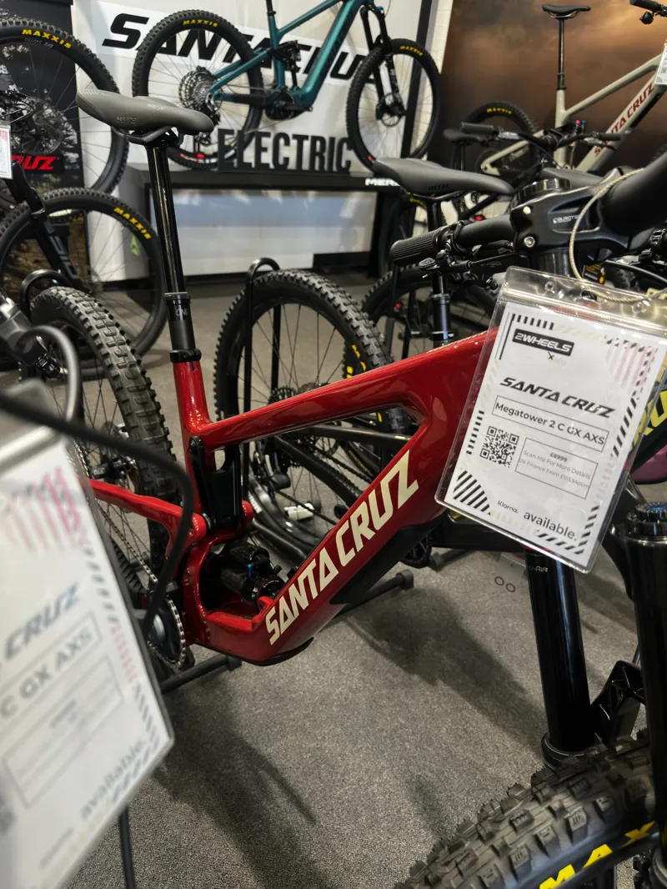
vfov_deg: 71.6
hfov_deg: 56.8
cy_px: 444
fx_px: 616
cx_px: 334
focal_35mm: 24
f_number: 1.78
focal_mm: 6.86
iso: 320
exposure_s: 1/50
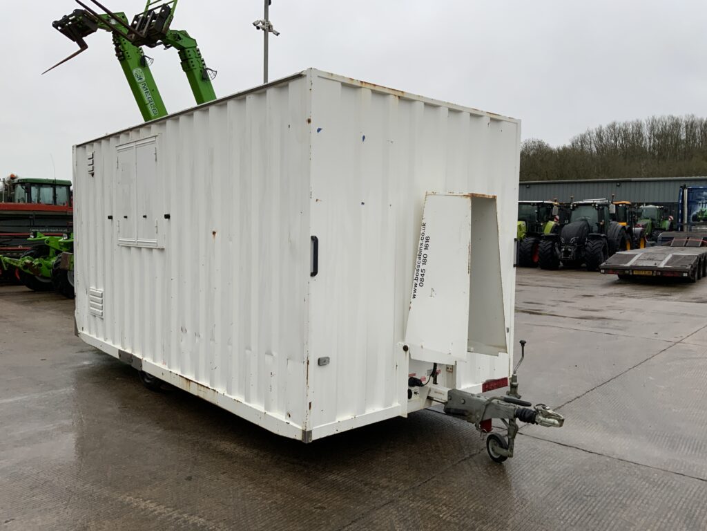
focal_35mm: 29
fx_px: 592
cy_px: 266
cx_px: 354
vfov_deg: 48.2
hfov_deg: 61.7
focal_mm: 3
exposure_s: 1/122
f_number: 1.8
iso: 32
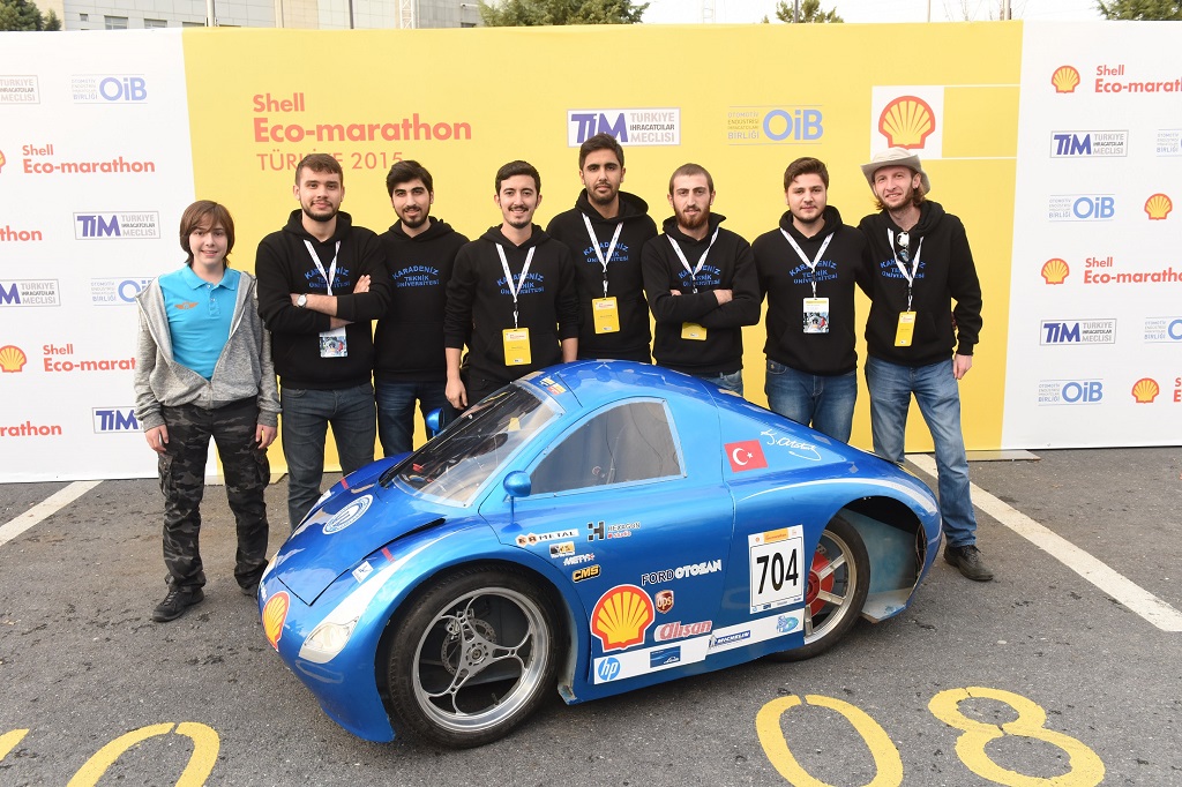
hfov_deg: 58.7
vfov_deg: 41.1
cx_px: 591
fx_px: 1050
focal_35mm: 32
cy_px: 394
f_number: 9
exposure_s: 1/125
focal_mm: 32
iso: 1250
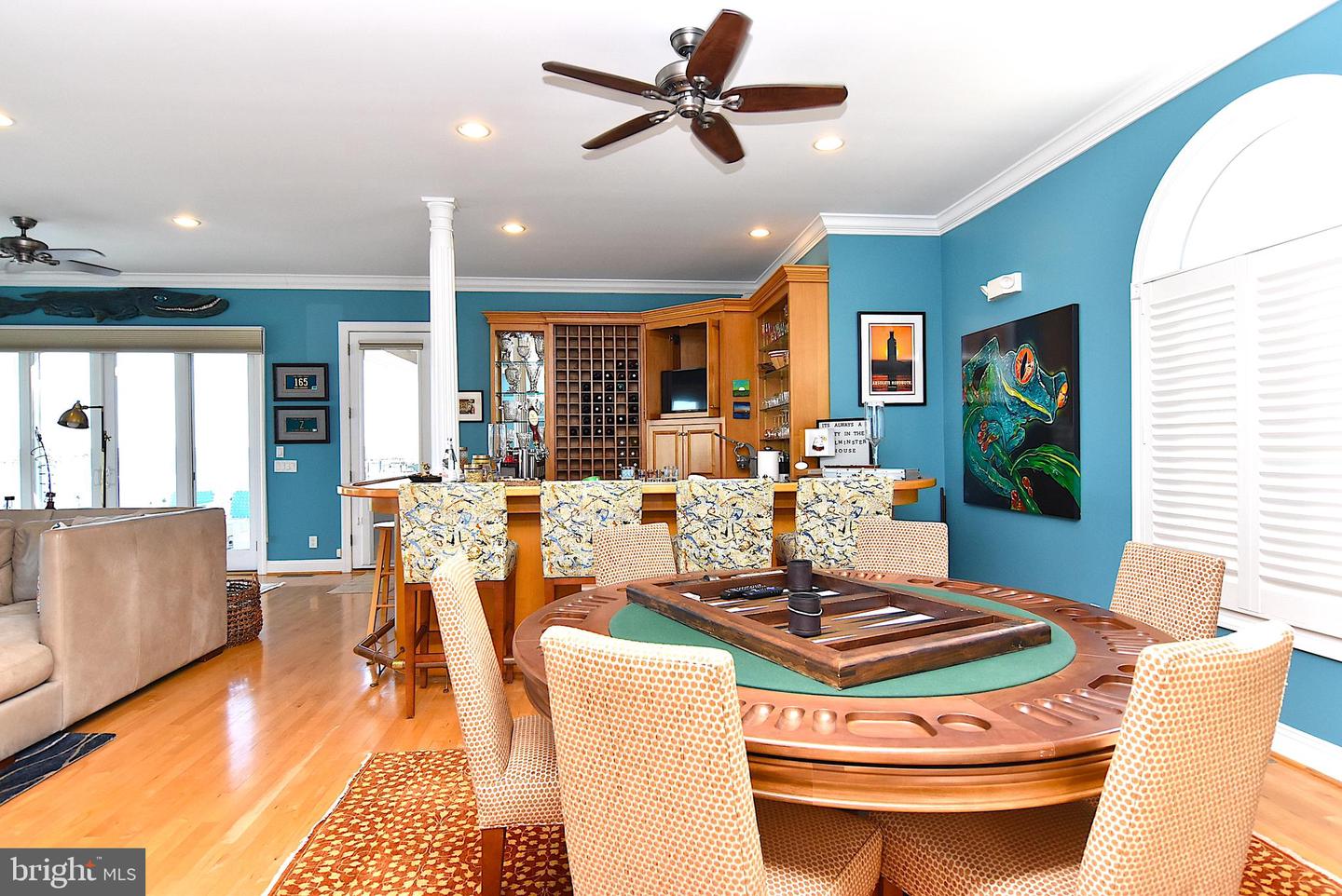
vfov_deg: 67.5
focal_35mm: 18
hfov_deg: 90.0
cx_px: 671
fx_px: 671
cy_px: 448
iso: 800
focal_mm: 12
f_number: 8
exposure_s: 1/125
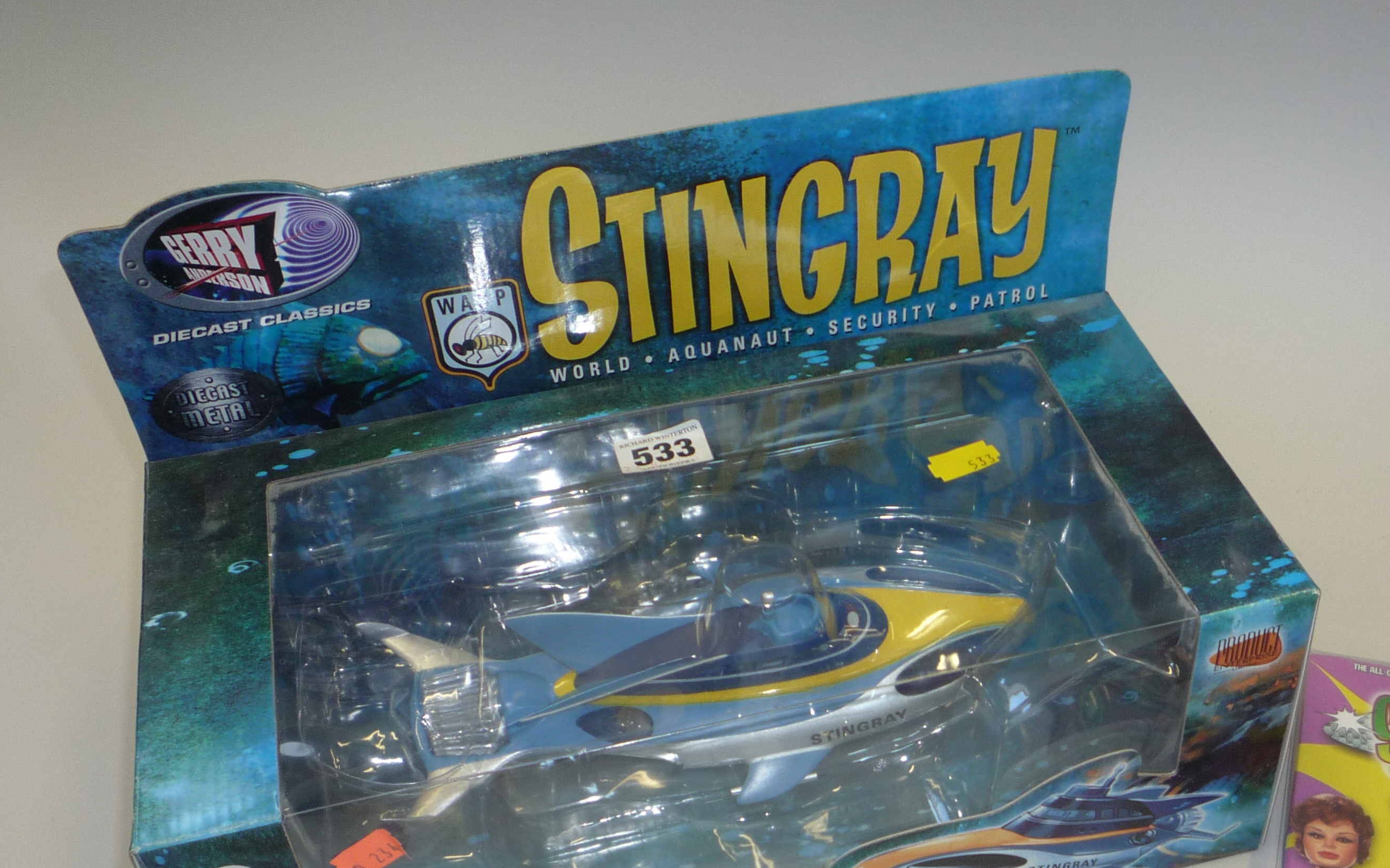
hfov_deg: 44.7
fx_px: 1667
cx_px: 915
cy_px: 701
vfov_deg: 28.6
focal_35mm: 44
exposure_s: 1/30
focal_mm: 5.2
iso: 100
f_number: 3.3
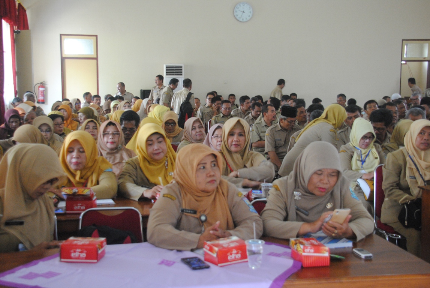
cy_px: 144
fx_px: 628
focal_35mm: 52
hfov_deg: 37.8
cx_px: 215
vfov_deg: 25.8
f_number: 4.5
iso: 1100
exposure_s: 1/30
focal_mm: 35
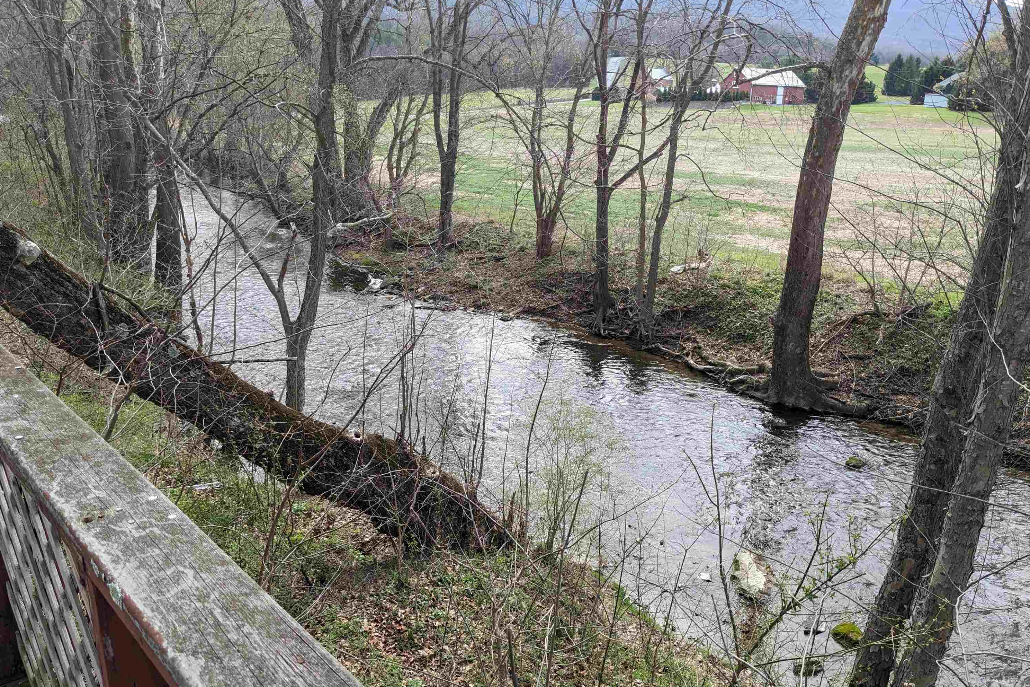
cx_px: 503
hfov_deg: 63.7
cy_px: 389
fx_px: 830
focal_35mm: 29
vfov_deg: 44.9
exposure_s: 1/731
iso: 53
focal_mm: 4.38
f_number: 1.73
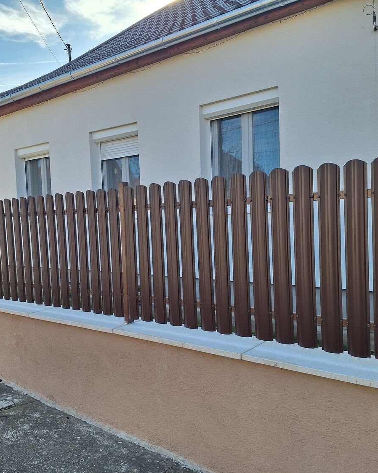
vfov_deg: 58.8
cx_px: 176
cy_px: 236
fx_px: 419
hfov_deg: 48.5
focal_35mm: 30
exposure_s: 1/859
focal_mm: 5.54
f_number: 1.8
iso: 40
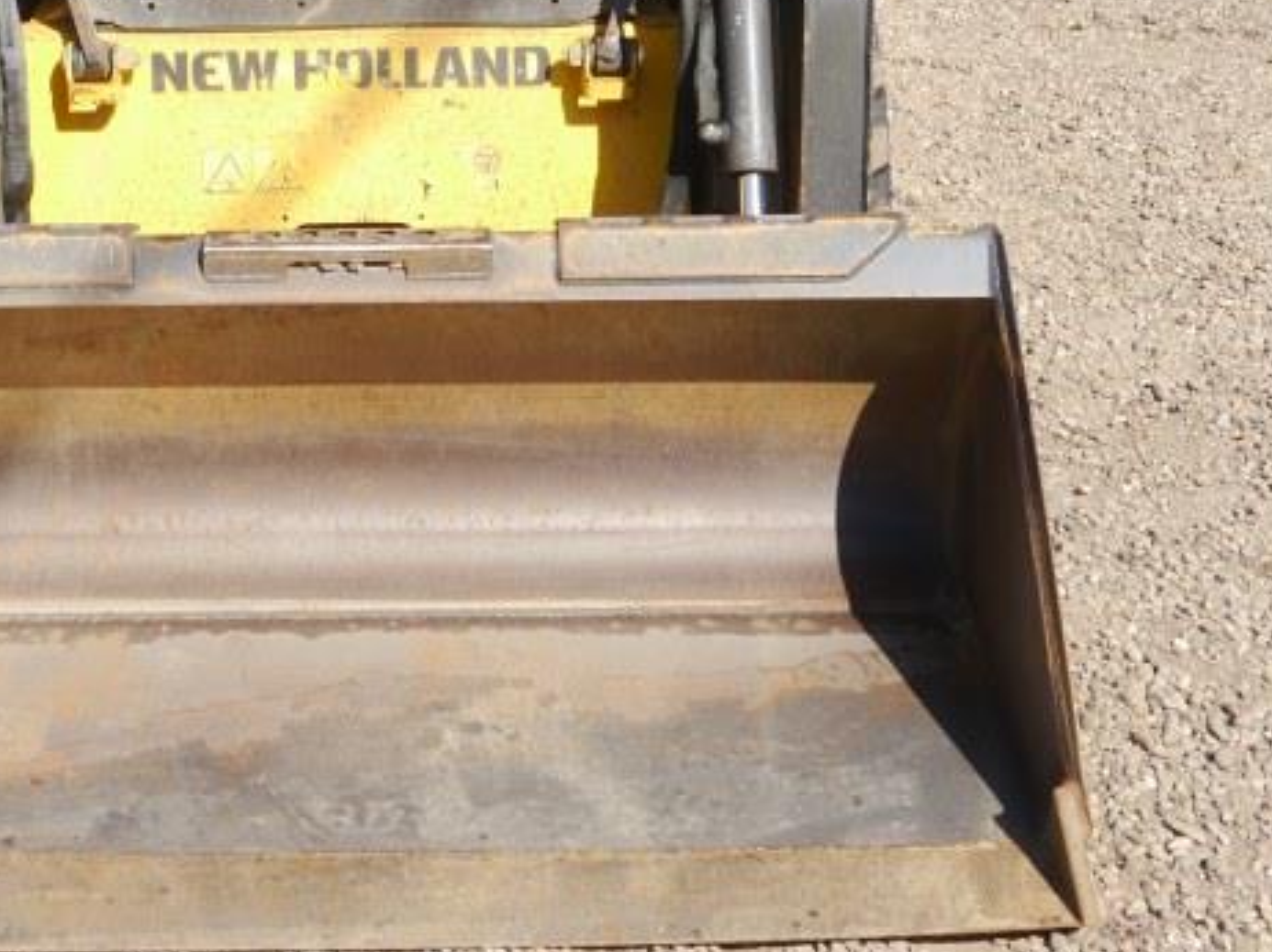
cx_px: 383
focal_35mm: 71
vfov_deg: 20.0
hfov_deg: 27.2
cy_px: -41
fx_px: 2608
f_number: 7.1
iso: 160
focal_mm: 16
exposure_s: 1/320
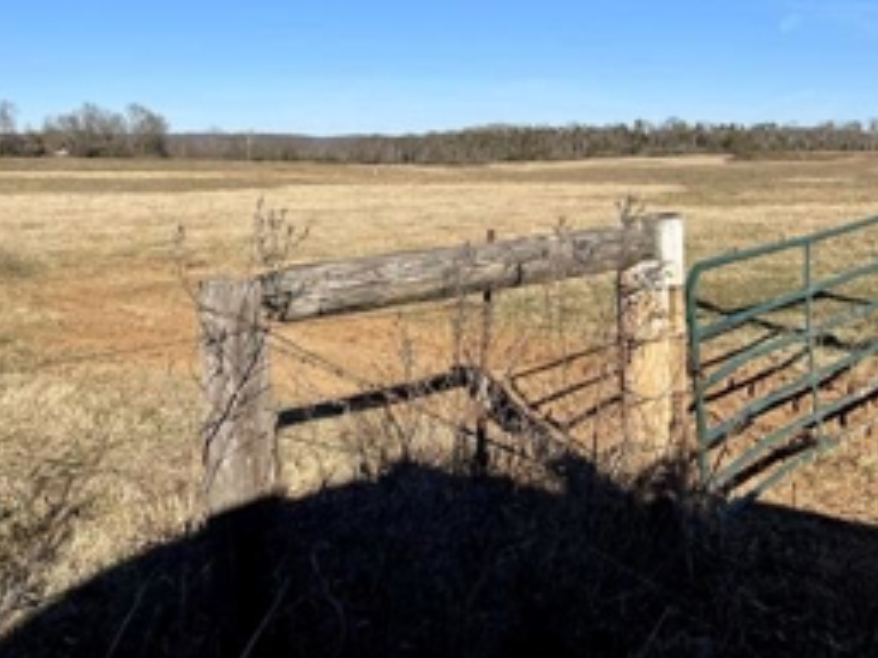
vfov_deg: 35.9
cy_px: 154
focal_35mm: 39
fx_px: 989
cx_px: 425
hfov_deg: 47.9
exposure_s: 1/5376
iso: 32
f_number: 1.6
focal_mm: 5.1
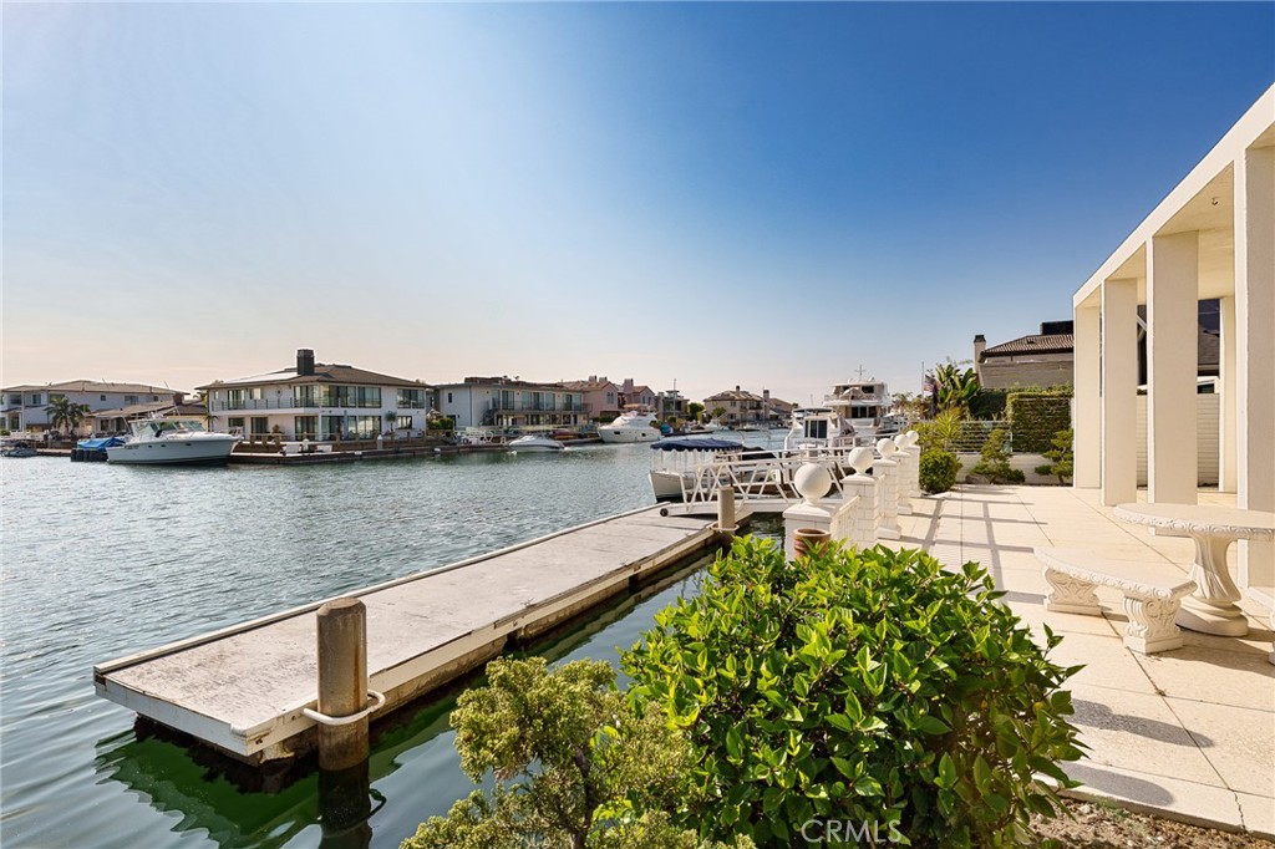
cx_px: 638
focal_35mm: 16
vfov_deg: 73.0
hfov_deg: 96.0
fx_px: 574
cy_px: 424
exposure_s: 1/50
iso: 100
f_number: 11
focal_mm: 16.2
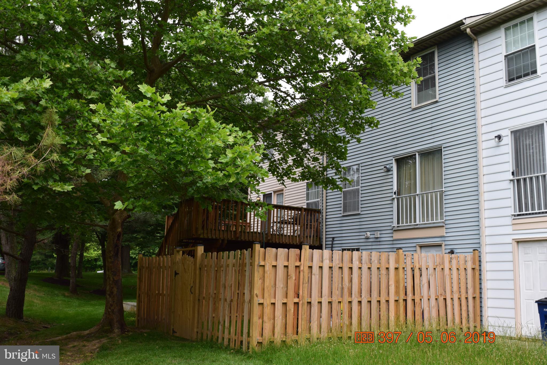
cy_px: 182
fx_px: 570
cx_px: 274
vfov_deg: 35.5
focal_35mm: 38
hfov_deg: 51.3
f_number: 10
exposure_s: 1/200
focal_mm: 25
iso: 400
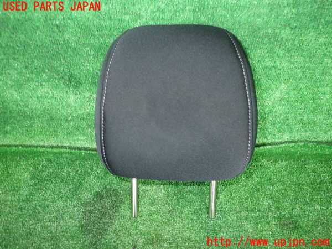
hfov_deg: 69.4
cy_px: 124
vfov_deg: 54.9
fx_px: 240
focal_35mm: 25
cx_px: 166
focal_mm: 4.5
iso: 200
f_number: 2
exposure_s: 1/30
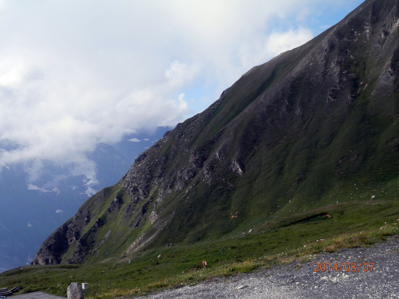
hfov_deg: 42.1
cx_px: 200
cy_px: 150
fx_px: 519
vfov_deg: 32.2
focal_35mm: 45
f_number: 3.8
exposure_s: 1/800
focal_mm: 8
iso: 80
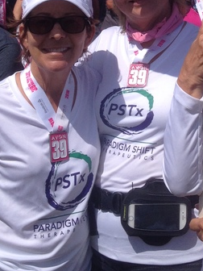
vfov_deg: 19.0
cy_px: -16
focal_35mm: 100
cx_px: 203
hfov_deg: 14.6
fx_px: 782
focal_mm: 4.28
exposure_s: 1/4255
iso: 50
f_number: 2.4
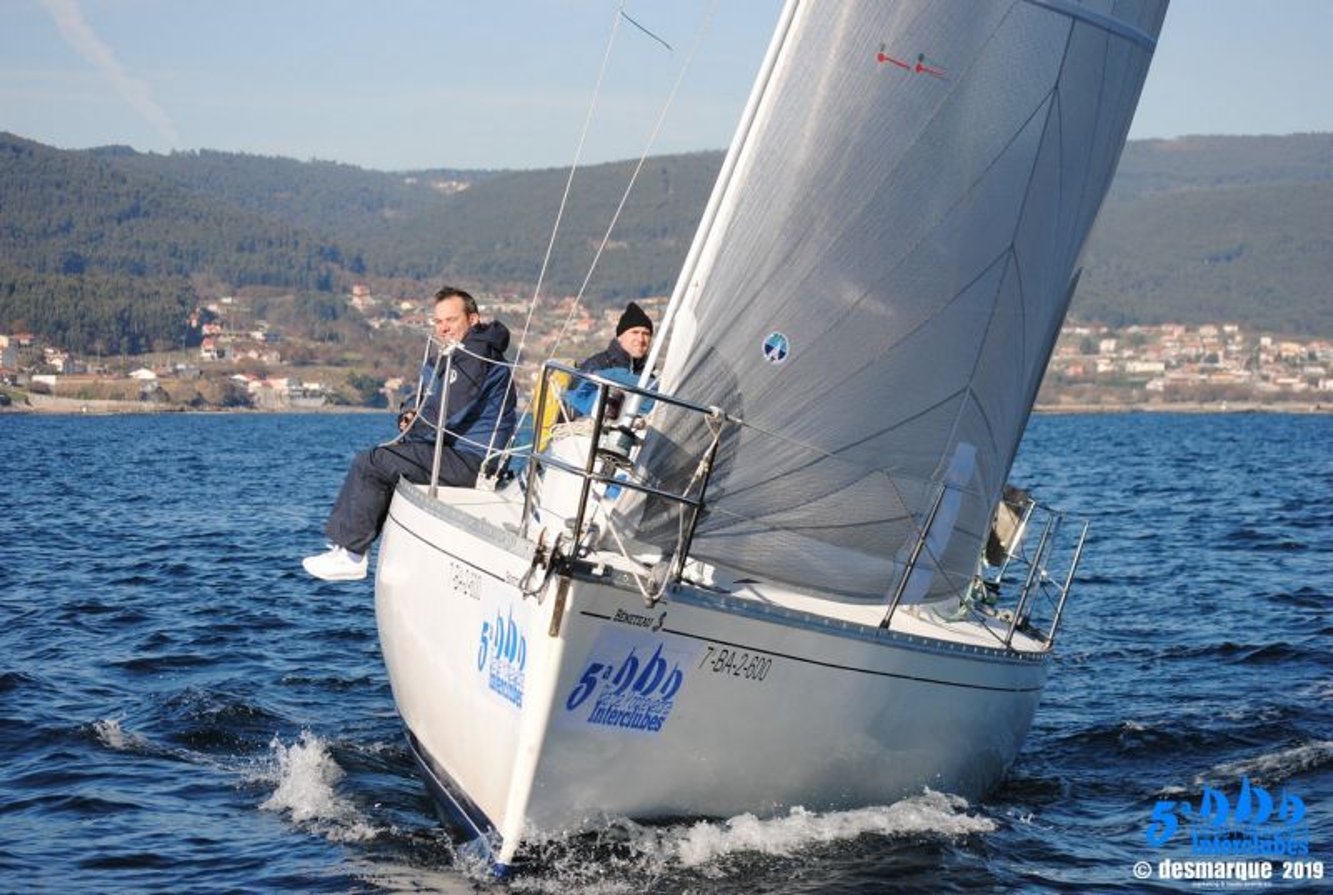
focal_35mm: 99
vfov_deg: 13.9
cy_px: 448
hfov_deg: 20.6
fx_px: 3673
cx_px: 666
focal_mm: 66
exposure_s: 1/500
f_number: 5.6
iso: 100
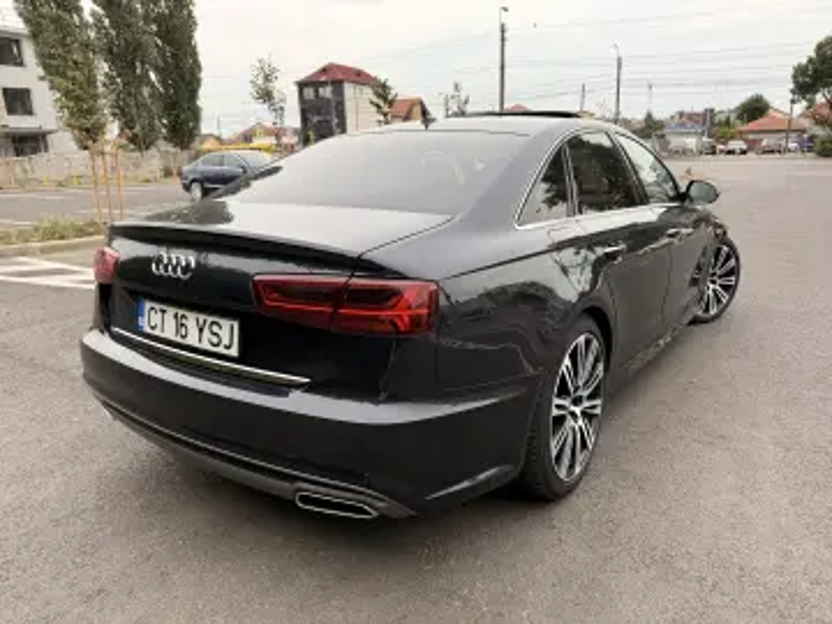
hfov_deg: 71.6
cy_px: 312
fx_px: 577
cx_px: 416
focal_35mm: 24
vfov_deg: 56.8
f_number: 1.78
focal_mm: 6.76
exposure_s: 1/467
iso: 100
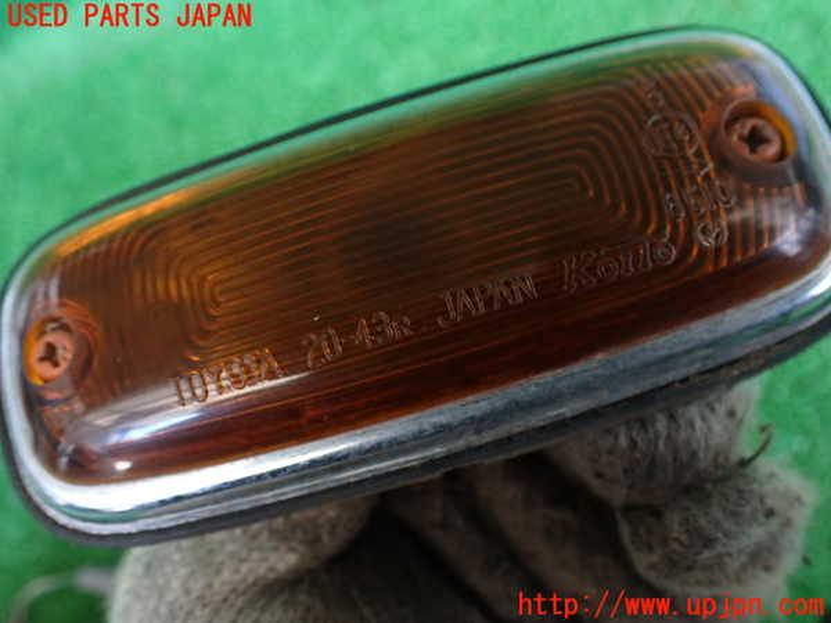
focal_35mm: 30
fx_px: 720
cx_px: 416
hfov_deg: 60.0
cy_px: 312
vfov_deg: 46.8
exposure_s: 1/80
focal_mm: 5.4
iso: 800
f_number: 2.3
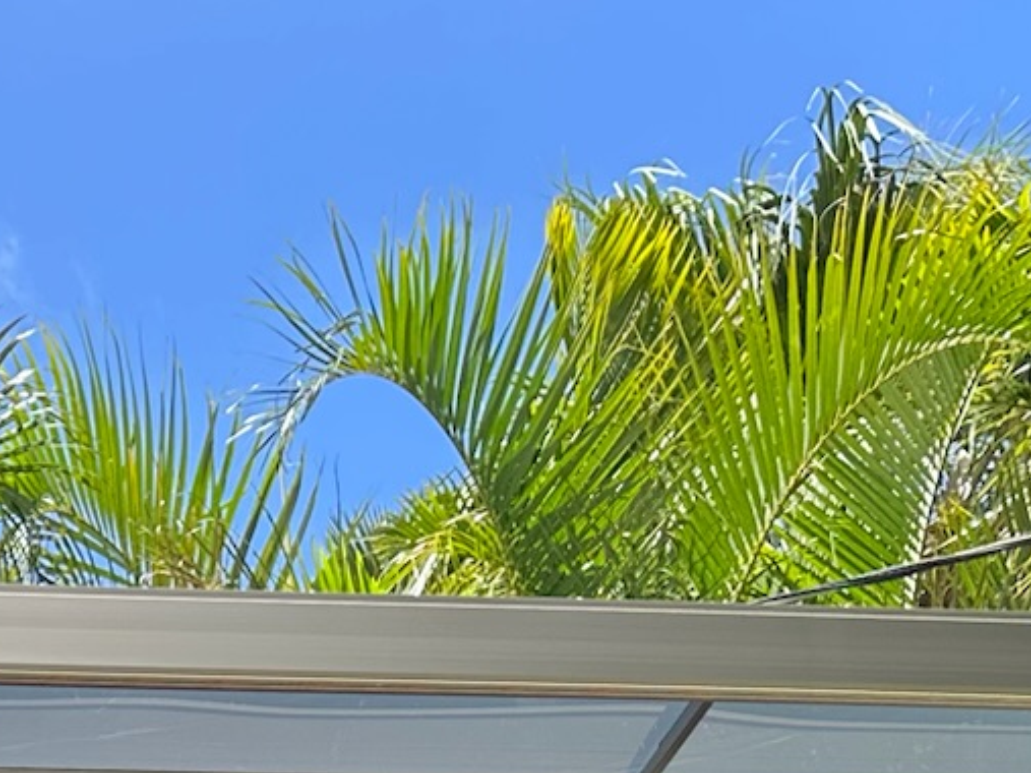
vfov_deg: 13.2
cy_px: 1540
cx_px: -161
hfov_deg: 19.2
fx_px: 2888
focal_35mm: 97
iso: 80
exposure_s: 1/1009
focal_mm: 6.86
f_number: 1.78
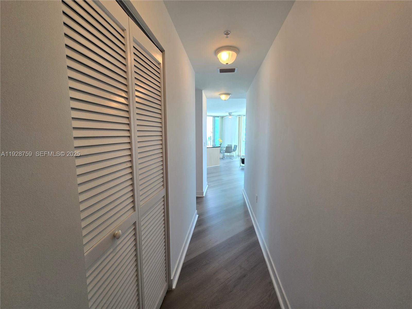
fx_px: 155
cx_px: 206
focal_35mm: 13
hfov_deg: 106.2
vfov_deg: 89.9
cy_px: 154
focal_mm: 2.2
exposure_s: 1/120
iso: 100
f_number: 2.2
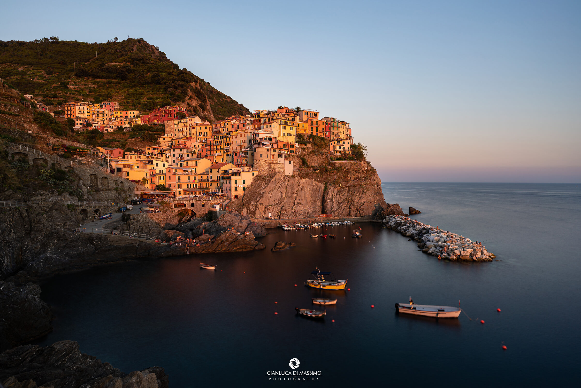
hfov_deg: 81.2
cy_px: 194
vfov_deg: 59.5
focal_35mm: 21
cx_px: 290
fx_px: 339
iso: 100
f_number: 4
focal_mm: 21
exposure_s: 10
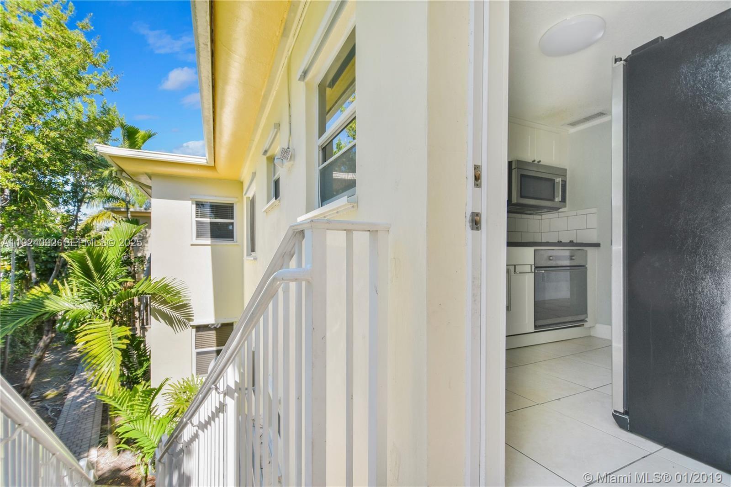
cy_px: 244
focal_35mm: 15
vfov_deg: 77.3
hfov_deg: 100.4
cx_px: 366
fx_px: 305
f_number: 4.5
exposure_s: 1/200
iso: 250
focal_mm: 10
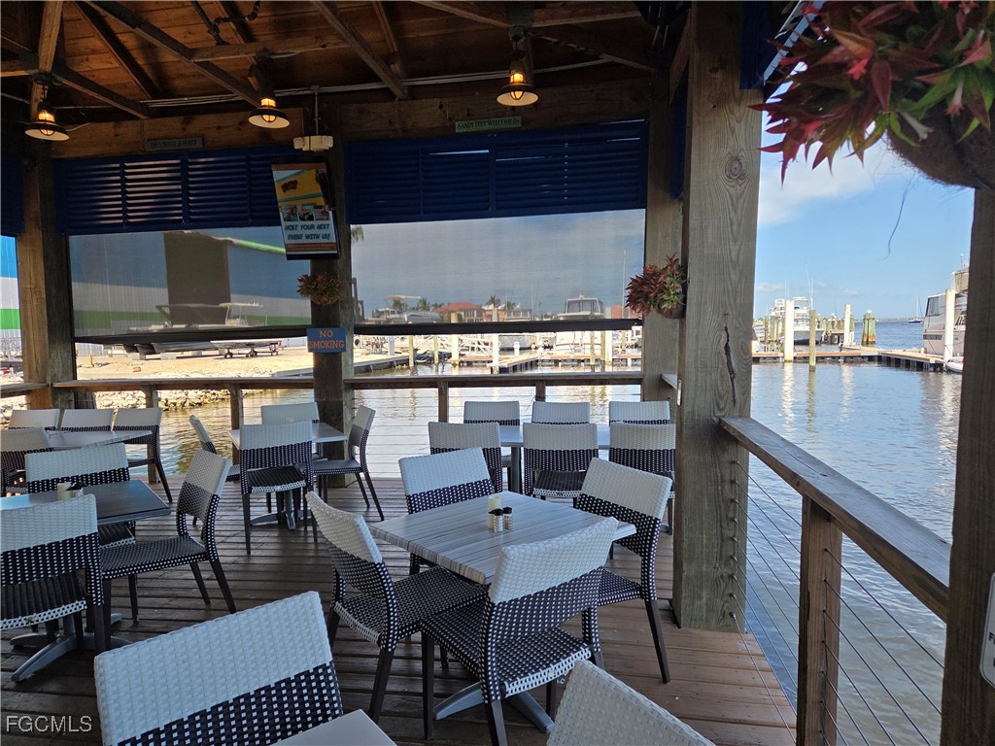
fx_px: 661
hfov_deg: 73.9
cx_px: 498
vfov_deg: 58.9
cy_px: 373
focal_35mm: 23
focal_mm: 5.4
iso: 80
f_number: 1.8
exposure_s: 1/2851
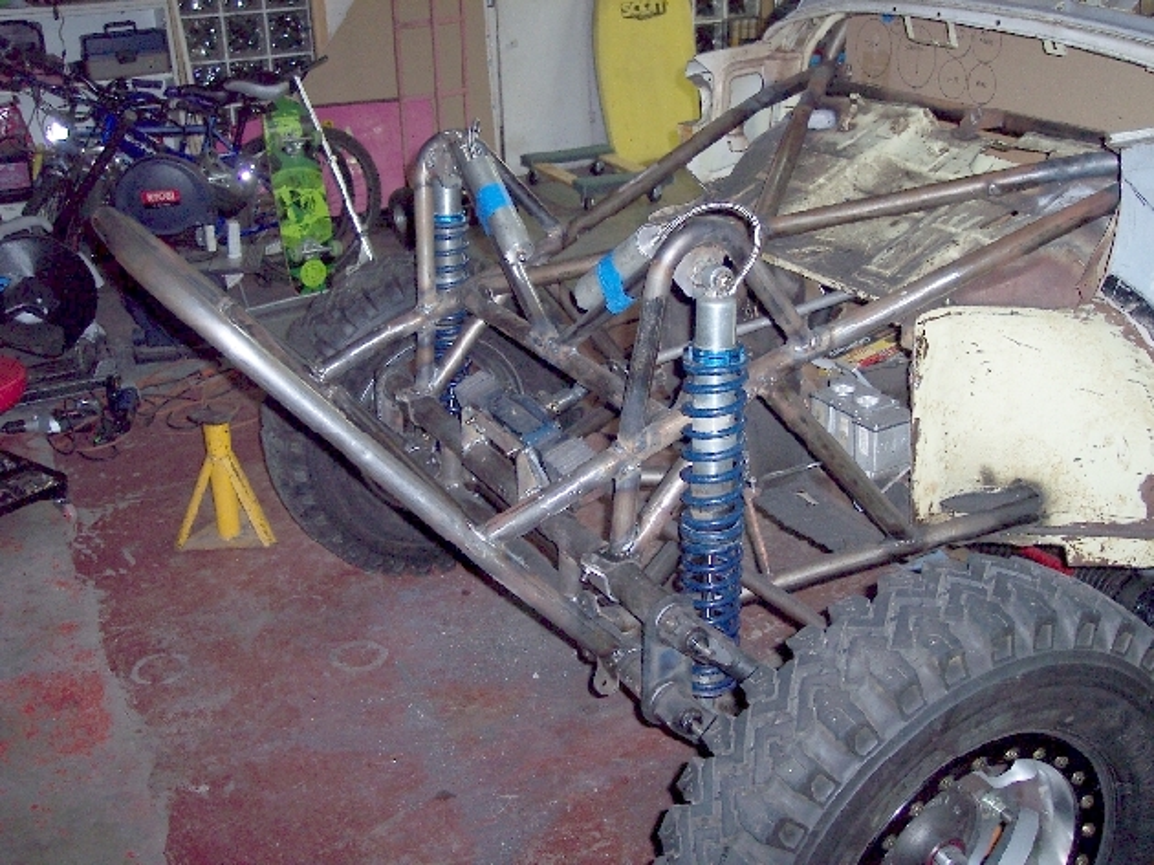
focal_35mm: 38
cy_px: 432
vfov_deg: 37.7
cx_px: 577
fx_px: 1266
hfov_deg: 49.0
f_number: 2.8
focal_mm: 8
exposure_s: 1/30
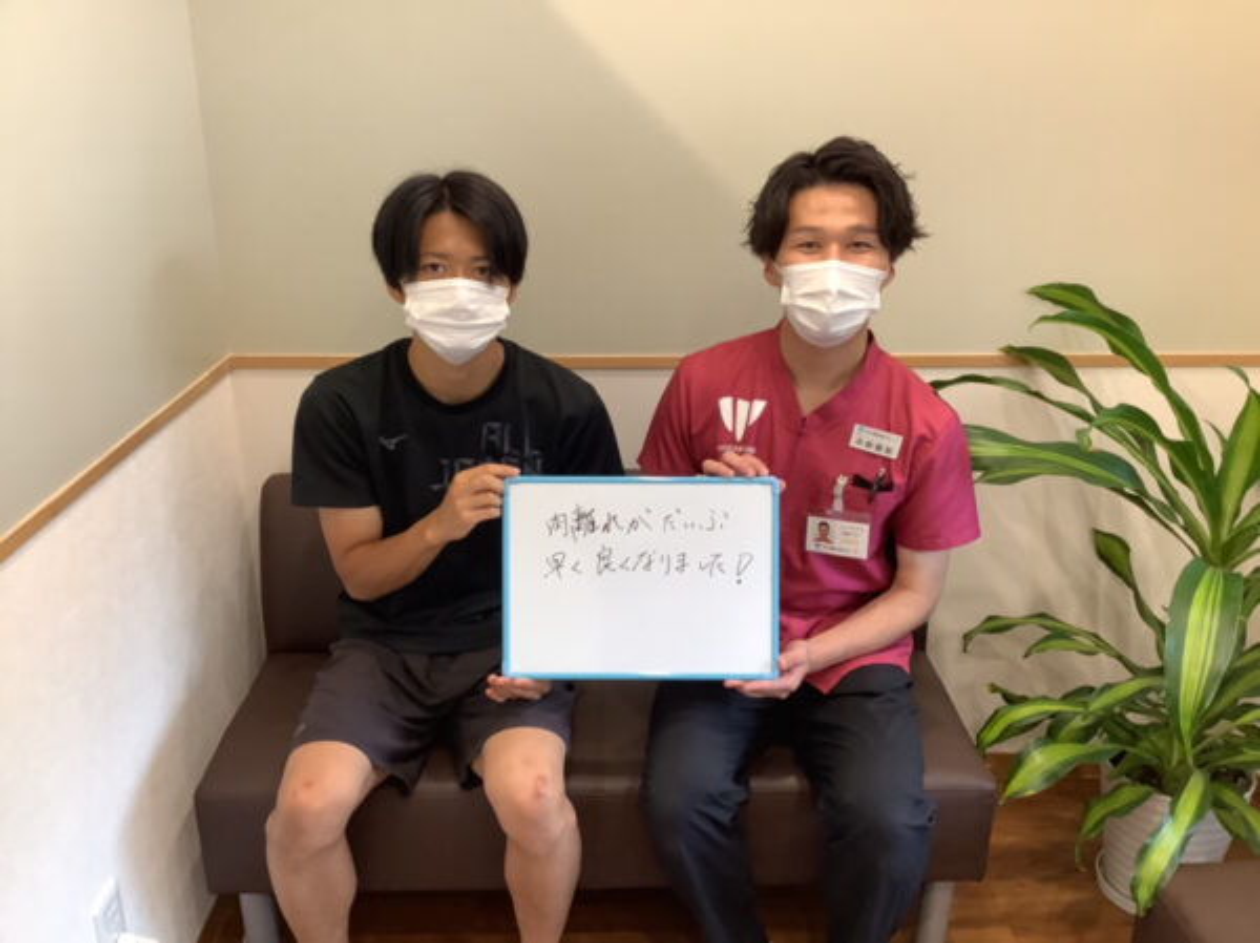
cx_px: 630
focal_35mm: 31
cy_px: 472
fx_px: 1127
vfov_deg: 45.4
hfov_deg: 58.4
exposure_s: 1/60
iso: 160
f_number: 2.4
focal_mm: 3.3
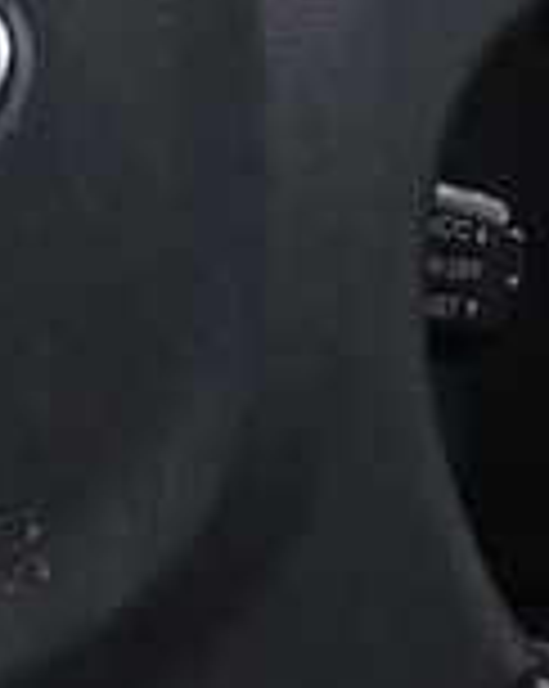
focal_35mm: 290
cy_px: 229
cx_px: -122
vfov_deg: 6.7
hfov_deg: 5.3
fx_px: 5912
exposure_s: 1/30
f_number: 3.8
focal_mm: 19.5
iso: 2200
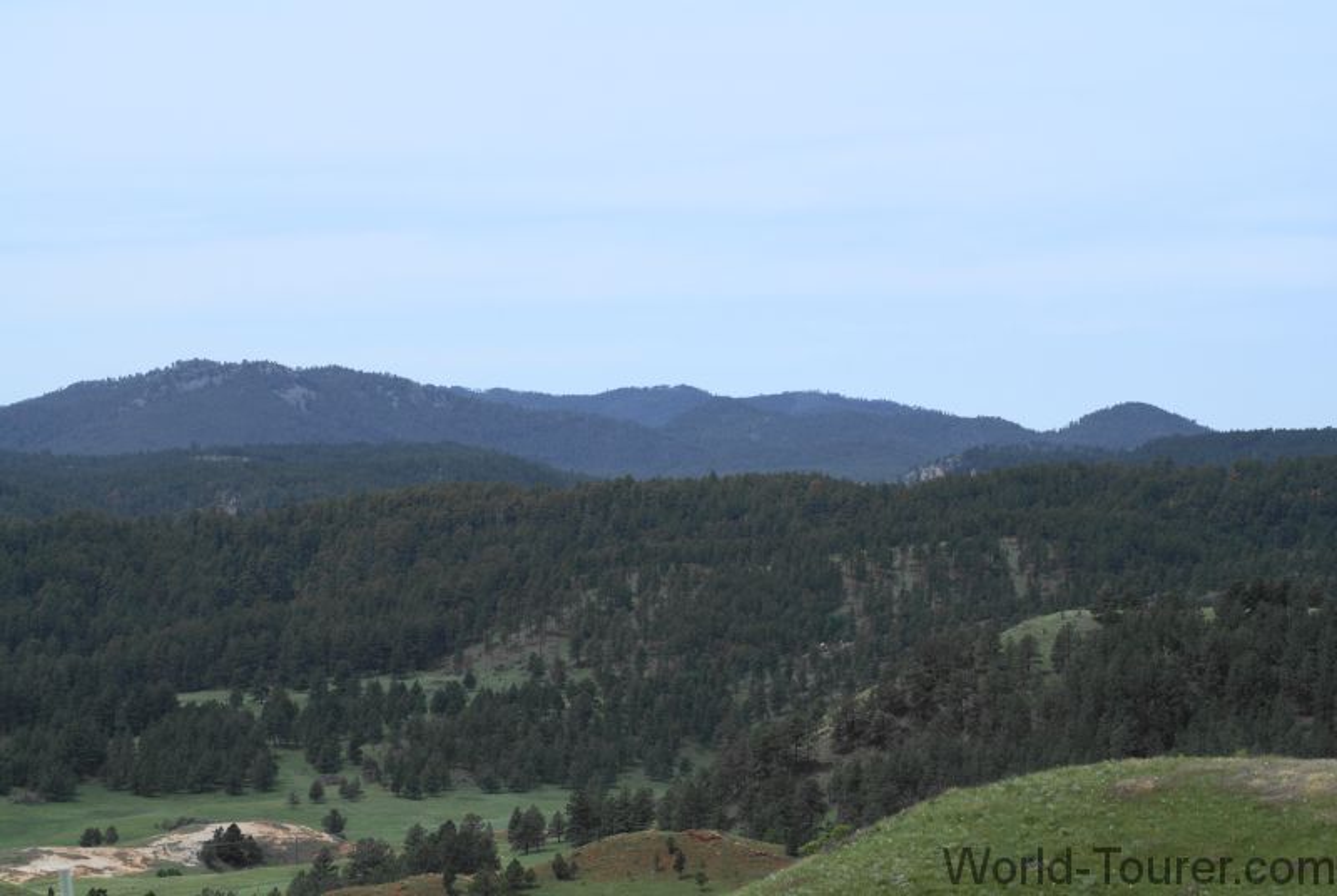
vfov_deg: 8.3
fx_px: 6137
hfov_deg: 12.4
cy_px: 448
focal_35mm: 165
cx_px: 668
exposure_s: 1/250
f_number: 11
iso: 100
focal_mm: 110
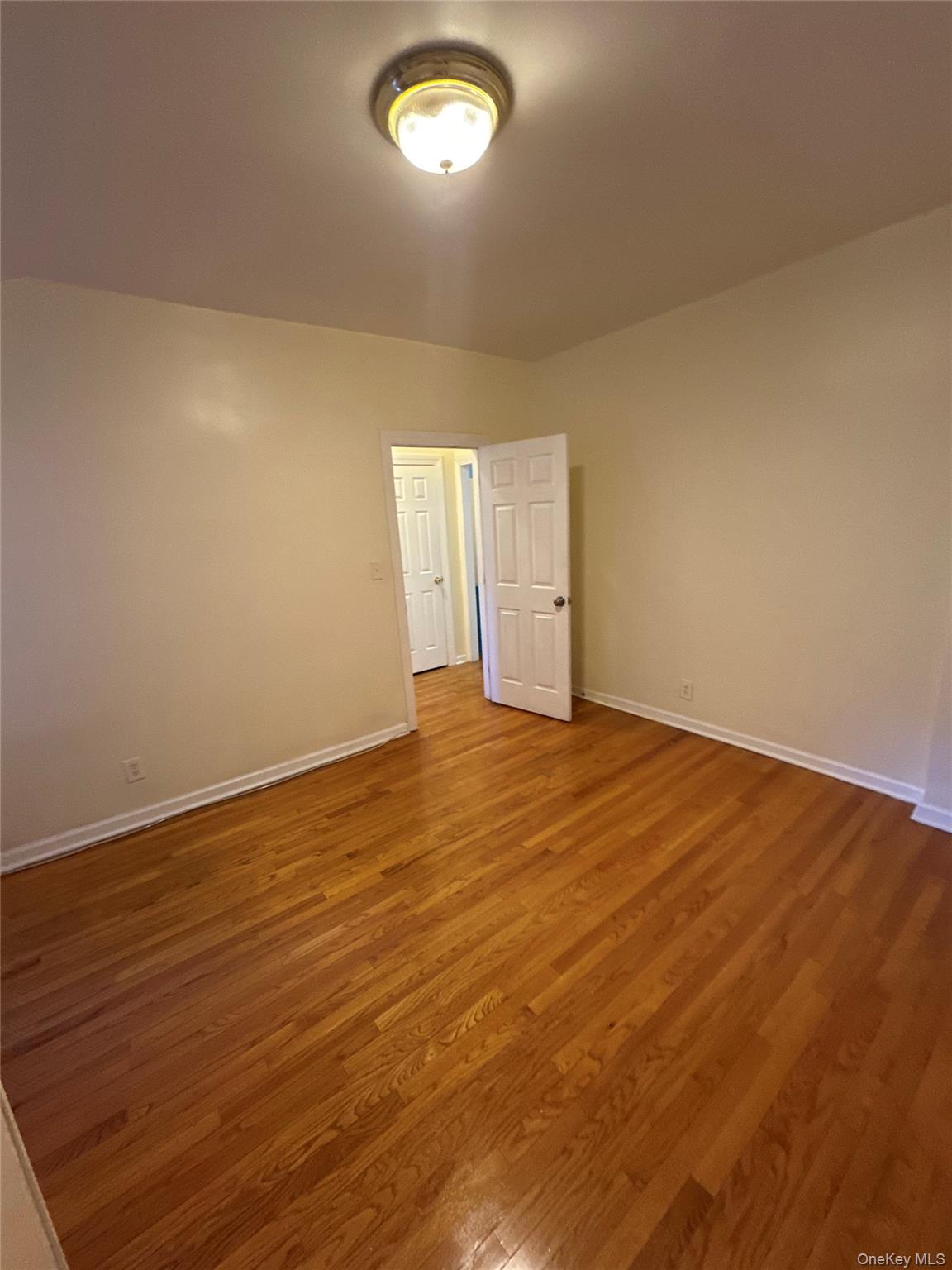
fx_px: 513
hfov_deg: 85.7
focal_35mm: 14
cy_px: 635
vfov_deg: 102.1
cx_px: 476
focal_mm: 2.22
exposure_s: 1/60
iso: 500
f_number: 2.2
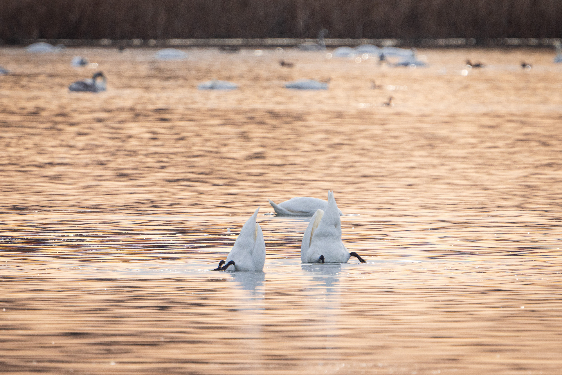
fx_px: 13113
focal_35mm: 840
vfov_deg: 1.6
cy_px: 188
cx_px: 281
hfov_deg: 2.5
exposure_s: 1/1000
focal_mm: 840
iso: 800
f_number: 9
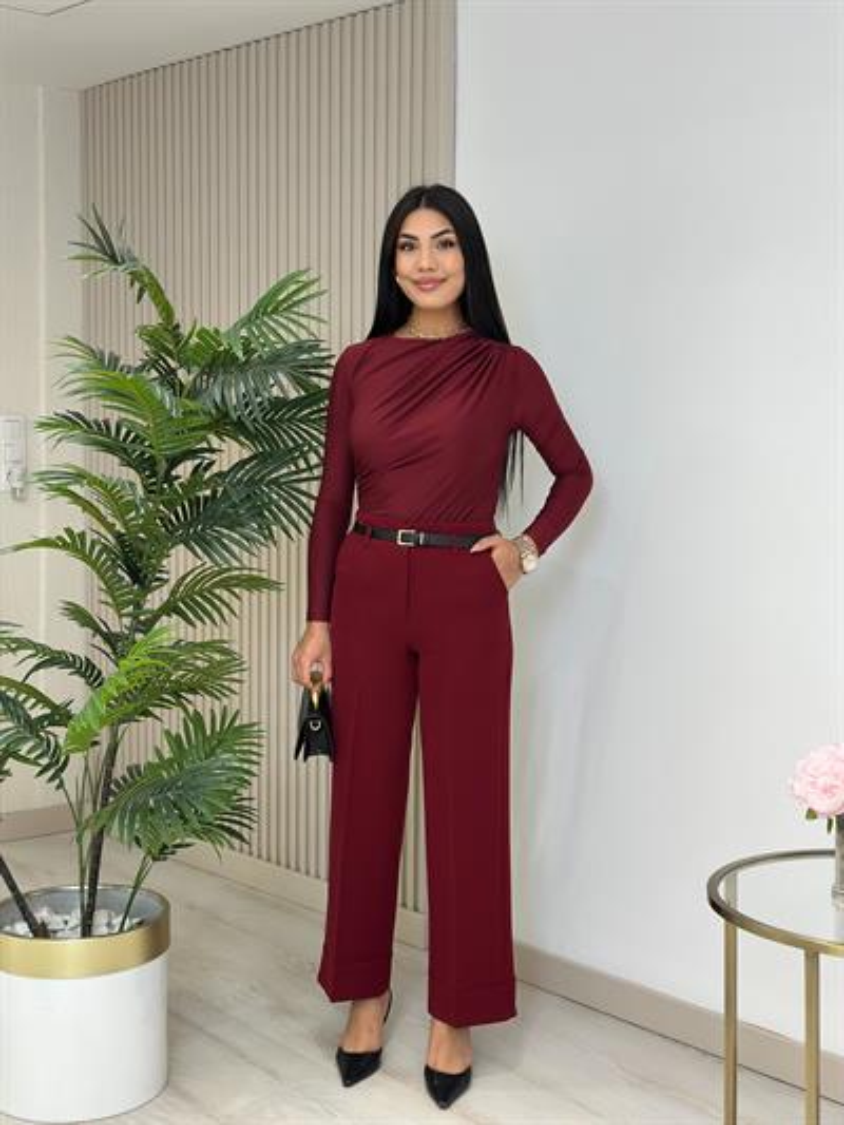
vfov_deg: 39.6
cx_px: 422
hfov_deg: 30.3
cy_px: 562
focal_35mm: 48
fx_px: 1560
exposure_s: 1/132
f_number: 1.78
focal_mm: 6.86
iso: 64
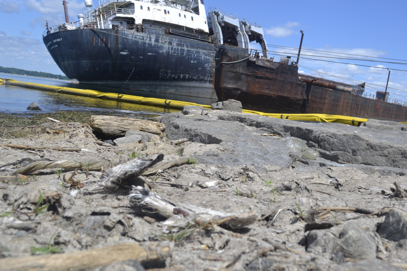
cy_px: 136
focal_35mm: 39
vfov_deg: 34.2
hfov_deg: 49.6
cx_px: 204
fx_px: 441
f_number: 8
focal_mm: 26
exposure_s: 1/250
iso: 100
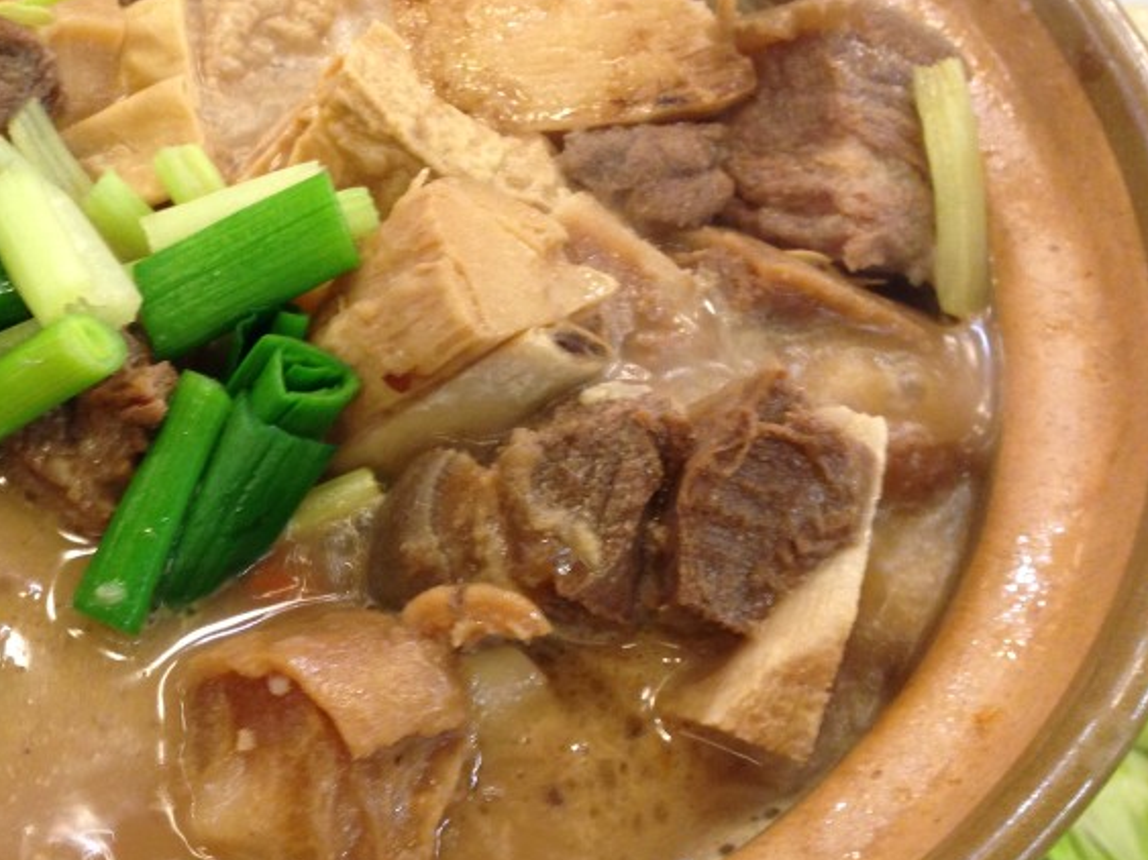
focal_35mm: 60
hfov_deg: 31.5
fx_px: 1989
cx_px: 253
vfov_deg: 24.4
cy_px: 379
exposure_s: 1/20
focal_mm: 4.13
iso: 160
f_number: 2.4
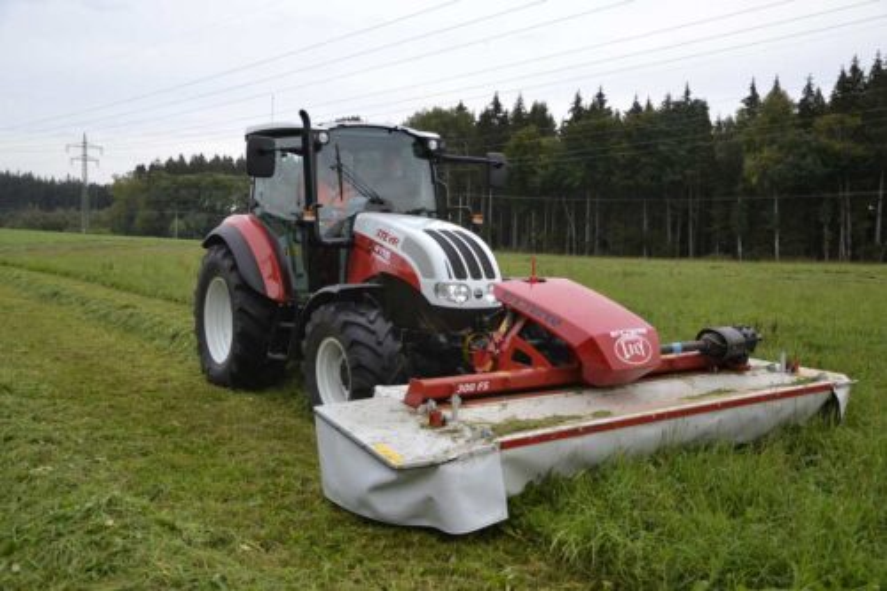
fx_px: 887
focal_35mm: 36
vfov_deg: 36.8
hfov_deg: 53.1
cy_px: 296
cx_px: 444
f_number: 4.5
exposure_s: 1/1000
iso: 400
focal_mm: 24
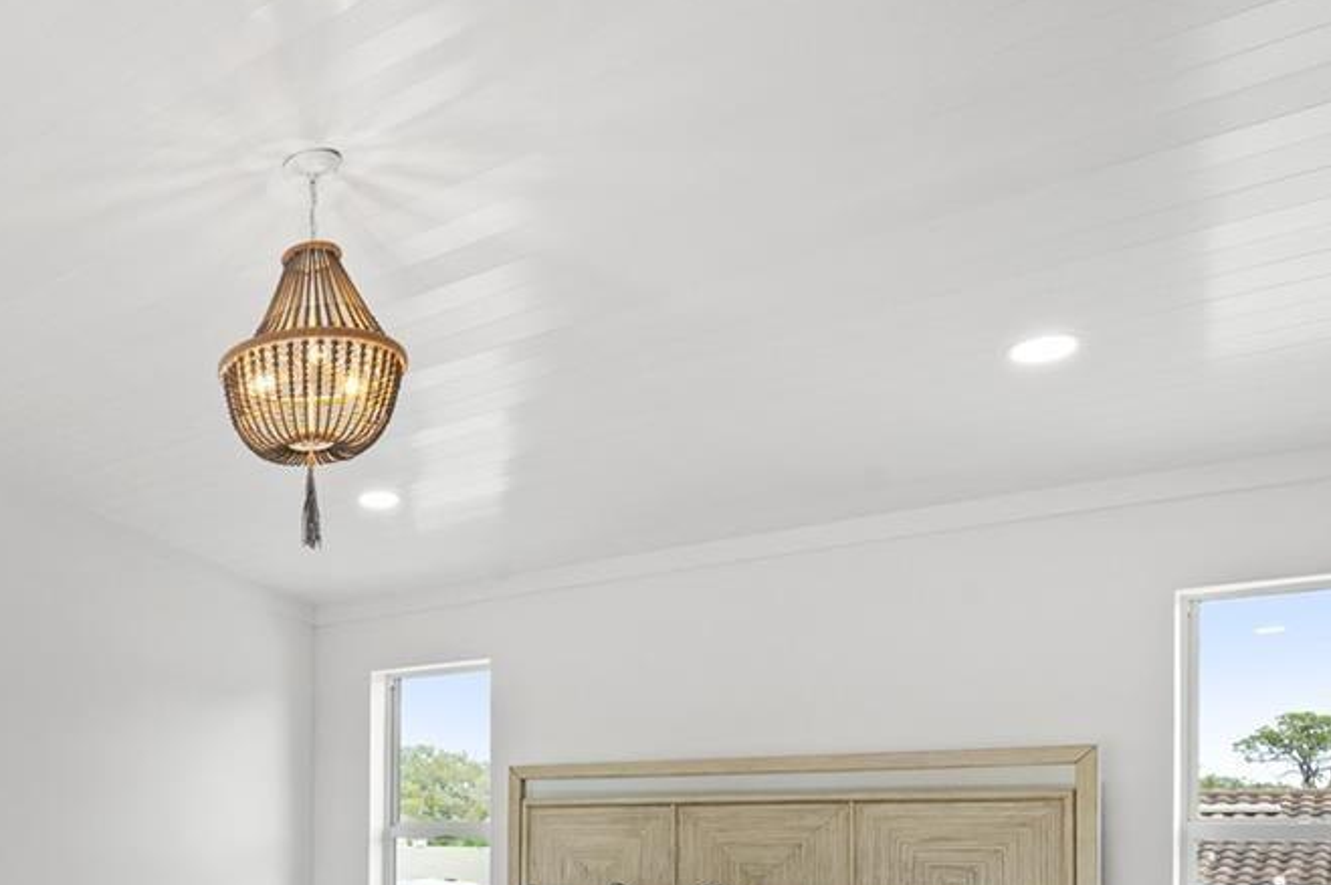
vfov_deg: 35.1
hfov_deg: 48.7
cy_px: 886
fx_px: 1256
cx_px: 89
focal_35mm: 34
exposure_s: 1/25
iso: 800
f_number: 10
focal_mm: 14
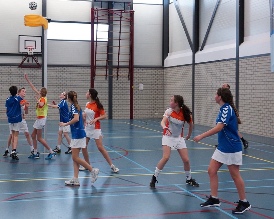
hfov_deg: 44.8
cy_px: 110
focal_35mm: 41
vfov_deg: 36.5
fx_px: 333
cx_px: 136
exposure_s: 1/250
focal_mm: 24
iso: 1250
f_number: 3.5
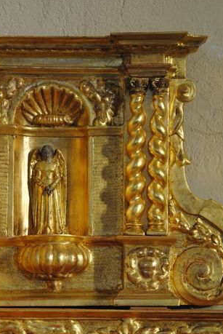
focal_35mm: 160
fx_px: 1483
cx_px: 90
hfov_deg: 8.6
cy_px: 210
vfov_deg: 12.8
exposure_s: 1/5
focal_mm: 70
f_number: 5.6
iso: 400
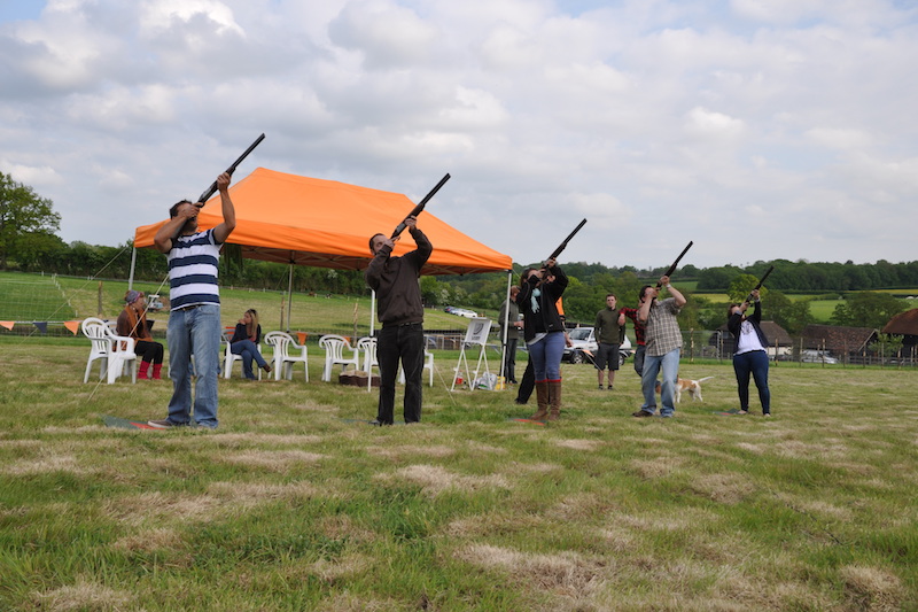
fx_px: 765
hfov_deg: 61.9
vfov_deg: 43.6
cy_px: 306
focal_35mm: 30
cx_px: 459
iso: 200
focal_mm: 20
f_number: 11
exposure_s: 1/125
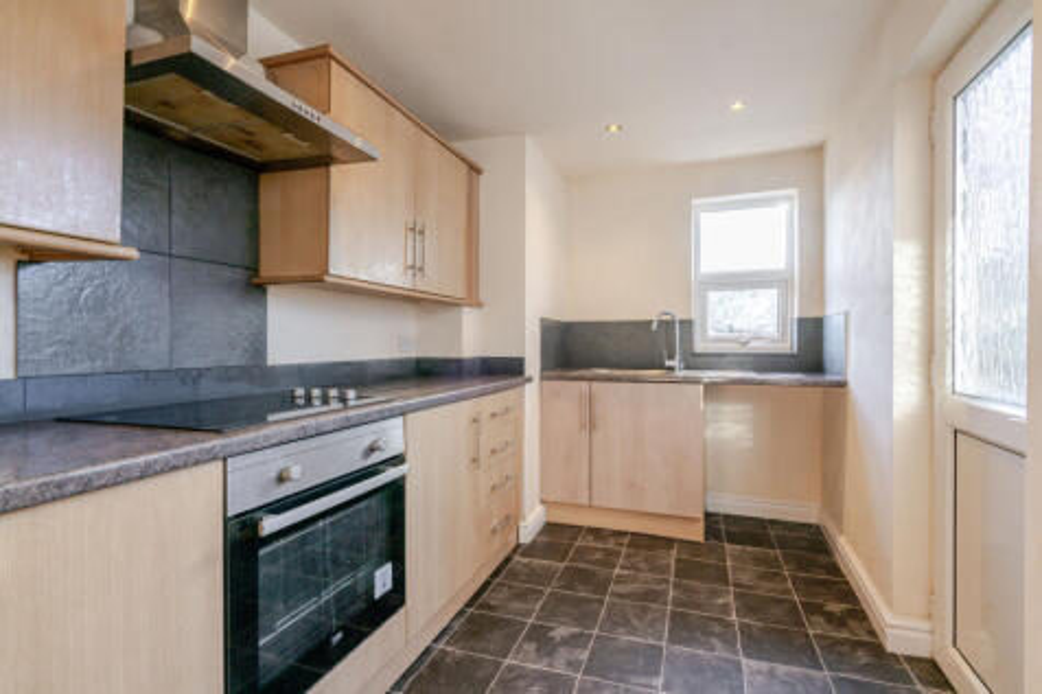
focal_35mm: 16
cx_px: 521
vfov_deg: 73.7
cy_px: 347
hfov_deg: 96.8
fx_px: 463
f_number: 8
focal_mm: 16
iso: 250
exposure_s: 1/60
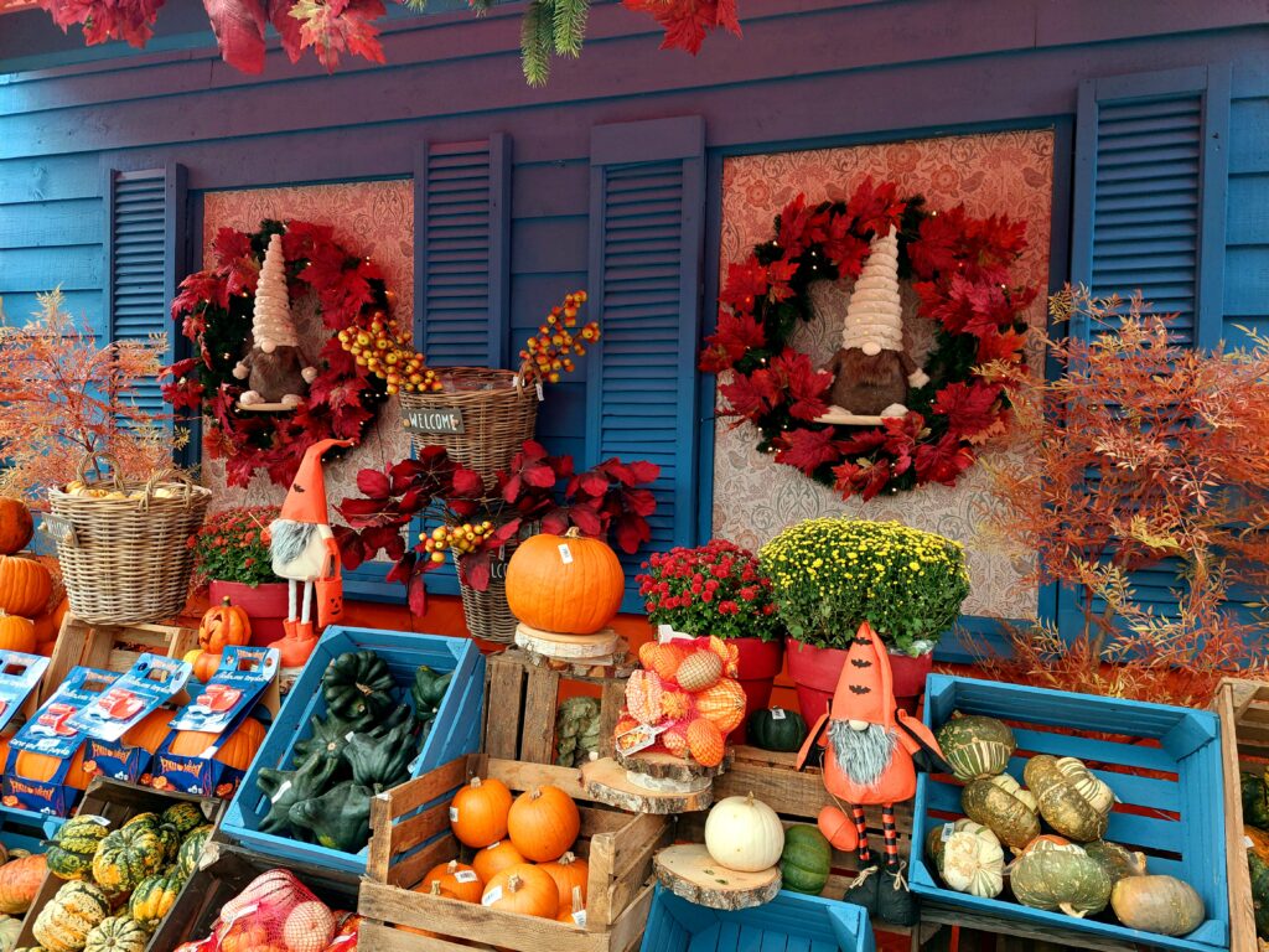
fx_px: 880
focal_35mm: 24
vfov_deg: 56.8
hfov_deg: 71.6
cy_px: 476
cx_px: 634
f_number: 1.8
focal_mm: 5.23
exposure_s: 1/60.2
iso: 50
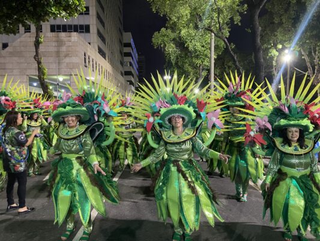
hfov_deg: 67.3
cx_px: 160
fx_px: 240
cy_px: 120
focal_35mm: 26
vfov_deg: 53.1
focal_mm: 4.25
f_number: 1.8
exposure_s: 1/40
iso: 500
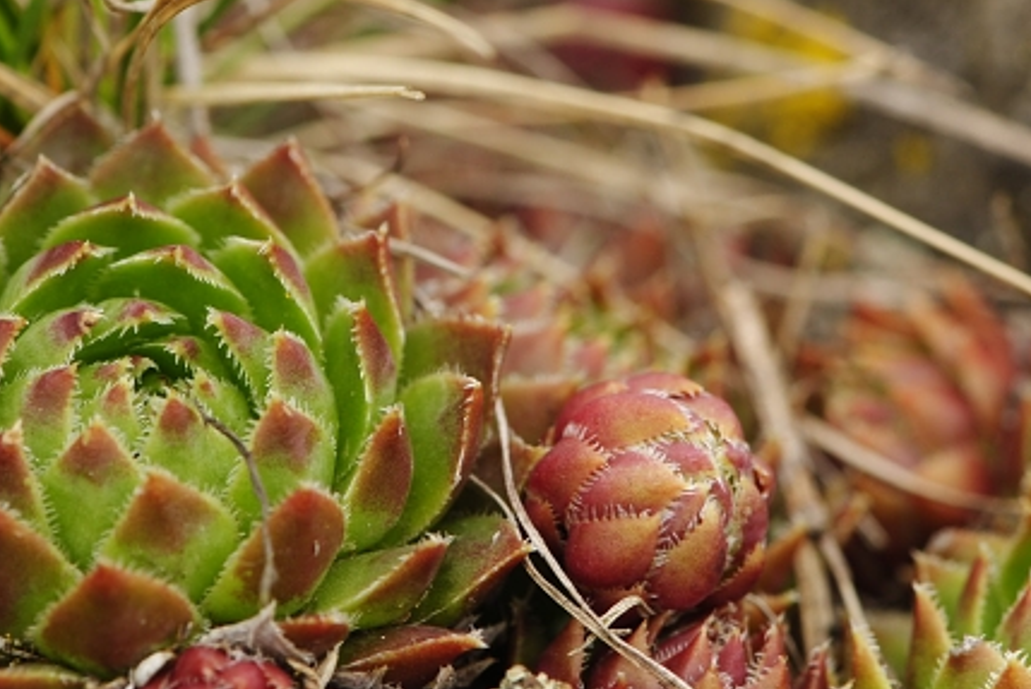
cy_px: 230
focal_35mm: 238
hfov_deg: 8.6
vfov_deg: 5.8
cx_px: 522
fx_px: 6821
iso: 100
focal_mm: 85
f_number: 8
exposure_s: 1/80
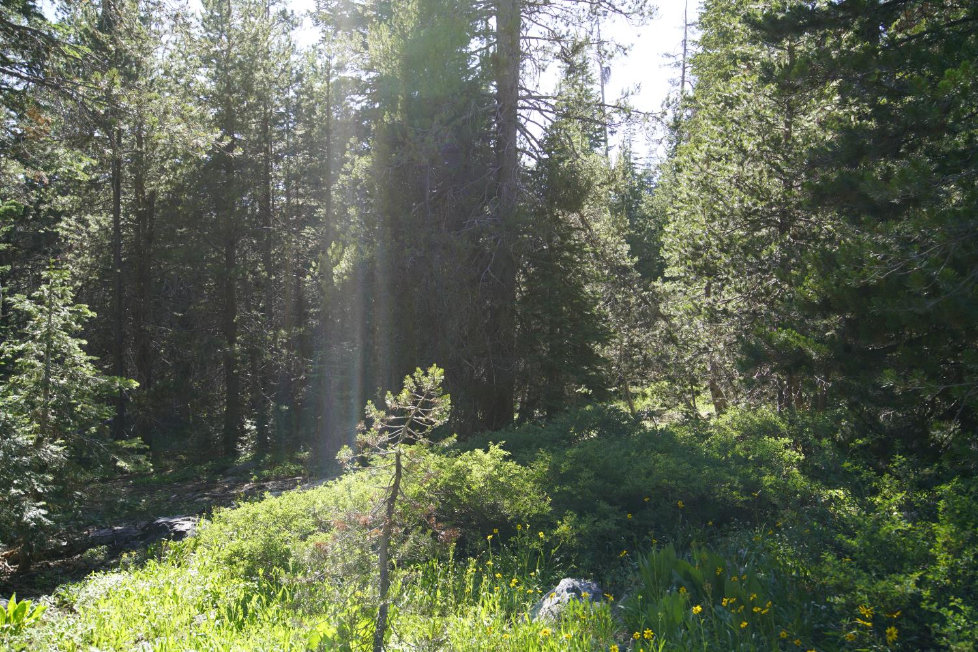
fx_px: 869
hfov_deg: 58.7
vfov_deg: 41.1
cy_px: 326
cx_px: 489
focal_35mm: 32
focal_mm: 32
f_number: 5.6
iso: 100
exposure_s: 1/80
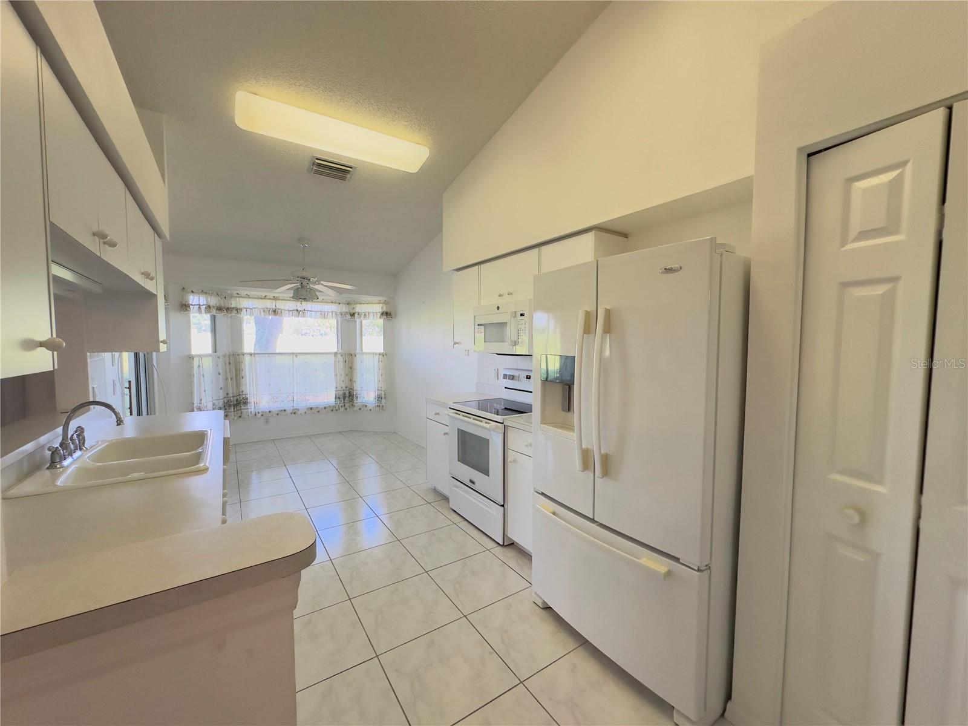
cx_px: 484
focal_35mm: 14
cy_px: 363
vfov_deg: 85.7
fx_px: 391
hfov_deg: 102.1
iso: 200
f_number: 2.2
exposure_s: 1/120
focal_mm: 2.22
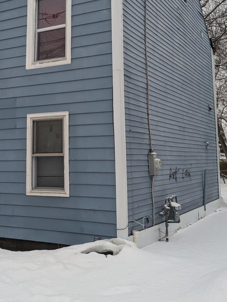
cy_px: 97
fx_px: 401
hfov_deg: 31.5
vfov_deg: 40.6
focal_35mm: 46
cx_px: 86
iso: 46
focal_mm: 6.81
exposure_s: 1/152
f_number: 1.85
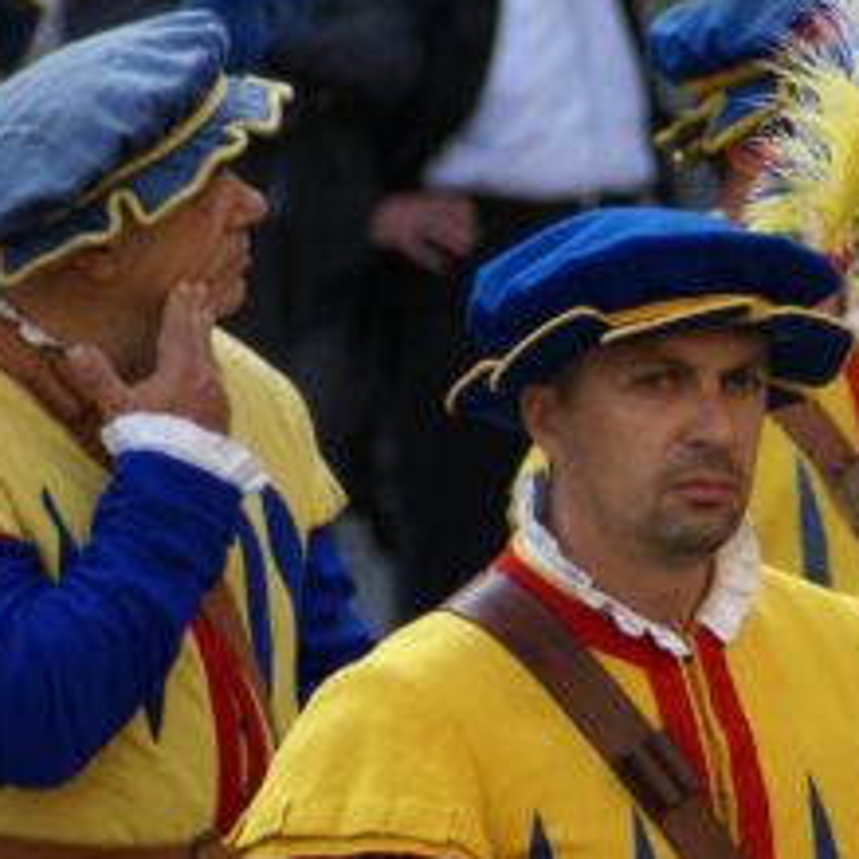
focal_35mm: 525
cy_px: 530
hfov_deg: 3.3
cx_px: 777
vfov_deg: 3.3
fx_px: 14739
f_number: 4.5
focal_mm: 150
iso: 160
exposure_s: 1/250
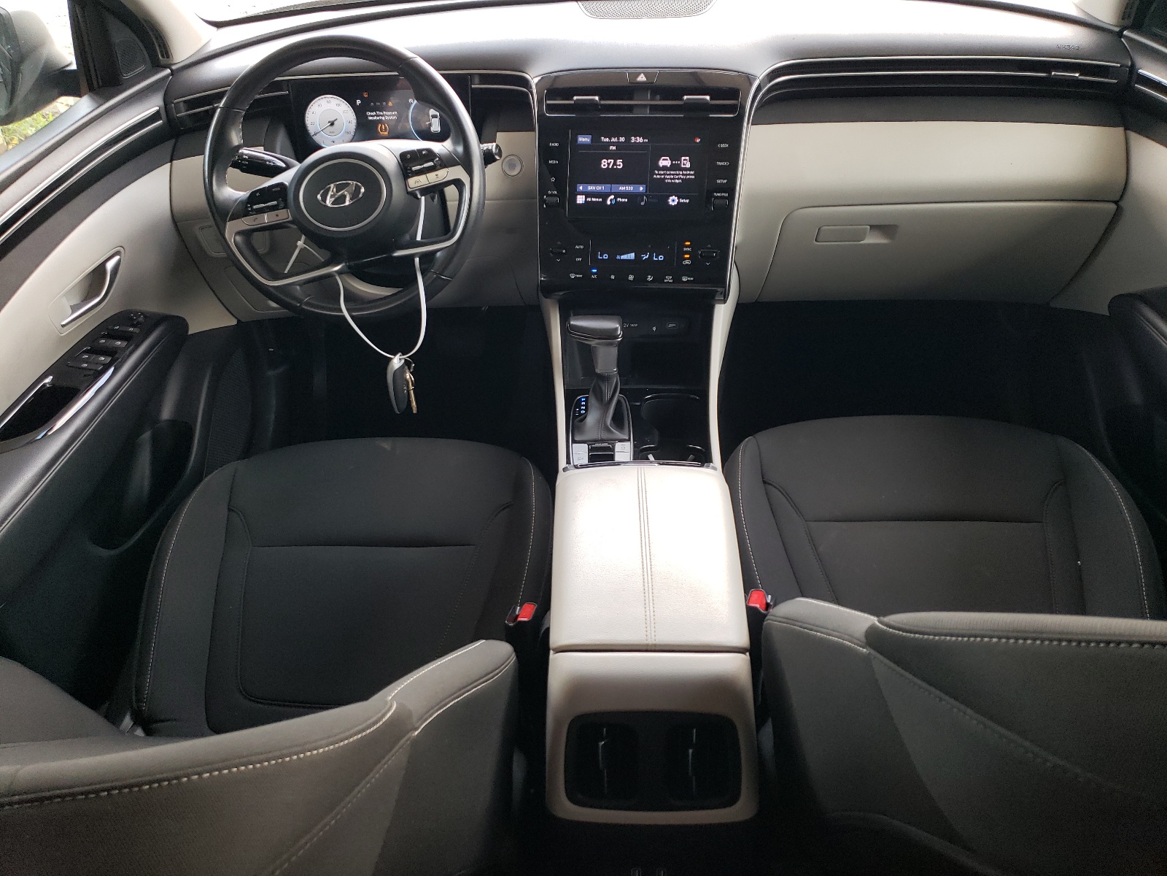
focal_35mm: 26
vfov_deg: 53.1
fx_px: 877
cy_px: 438
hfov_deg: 67.3
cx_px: 584
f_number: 1.5
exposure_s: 1/120
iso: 81
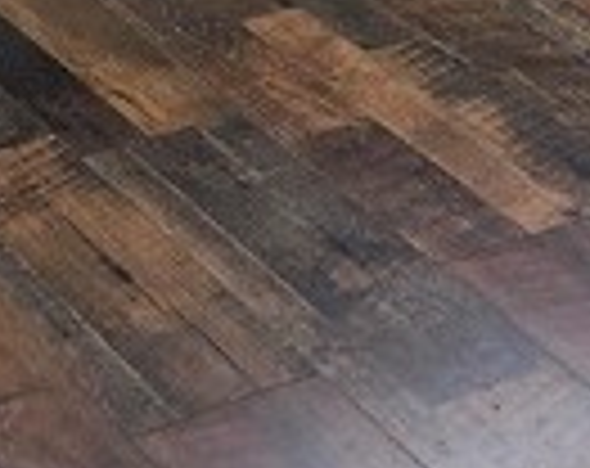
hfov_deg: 11.0
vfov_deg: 7.8
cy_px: -850
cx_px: 410
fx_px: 3064
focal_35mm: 176
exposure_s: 1/359
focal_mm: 5.4
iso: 100
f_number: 1.8
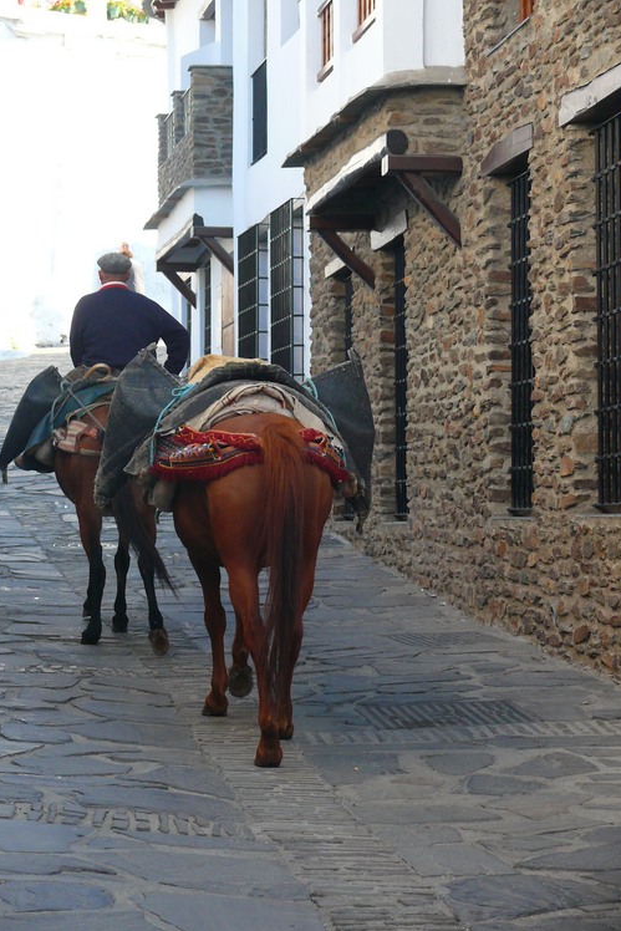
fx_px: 2534
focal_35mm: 98
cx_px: 285
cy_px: 466
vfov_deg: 20.8
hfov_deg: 14.0
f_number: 3.2
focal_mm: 19.8
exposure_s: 1/125
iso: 200
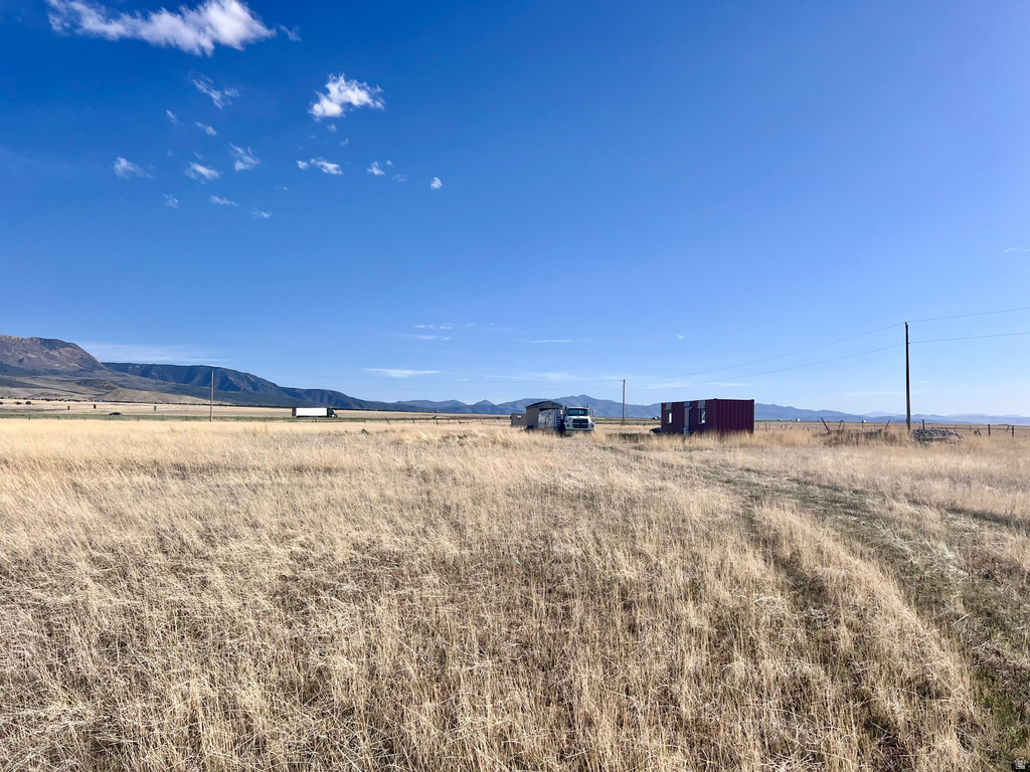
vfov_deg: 53.1
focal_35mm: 26
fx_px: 774
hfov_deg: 67.3
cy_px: 386
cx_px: 515
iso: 50
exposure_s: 1/6211
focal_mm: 5.7
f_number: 1.5
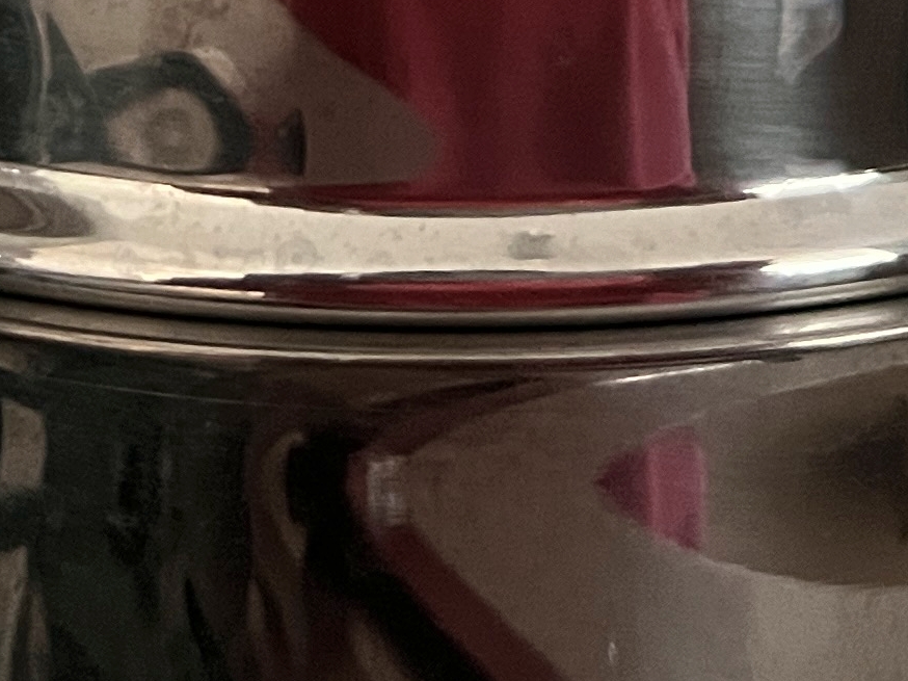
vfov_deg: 10.8
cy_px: -862
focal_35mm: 120
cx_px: 277
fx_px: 3147
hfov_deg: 16.4
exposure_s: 1/60
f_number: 1.5
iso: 500
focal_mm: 5.7
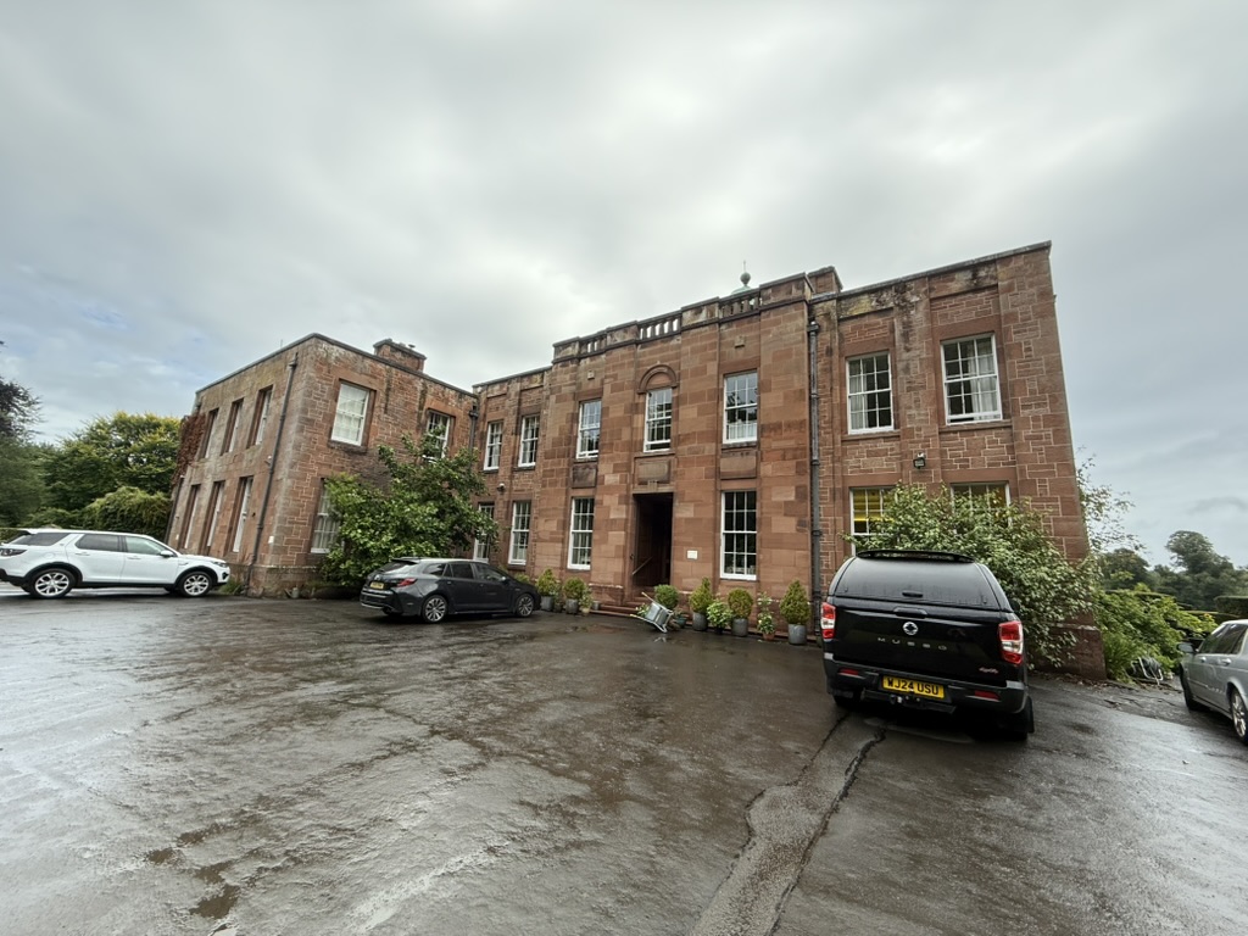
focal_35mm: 14
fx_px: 505
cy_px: 468
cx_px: 624
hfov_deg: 102.1
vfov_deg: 85.7
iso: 50
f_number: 2.2
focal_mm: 2.22
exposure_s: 1/455
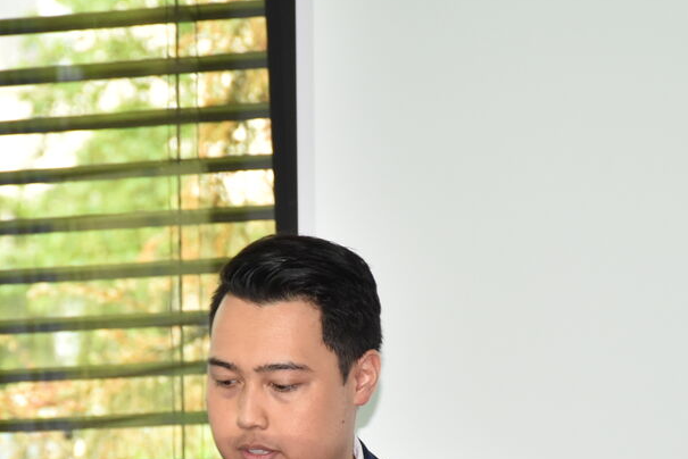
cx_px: 156
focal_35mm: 381
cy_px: 542
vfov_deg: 3.6
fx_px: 7291
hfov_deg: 5.4
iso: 450
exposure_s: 1/125
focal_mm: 95
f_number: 5.6
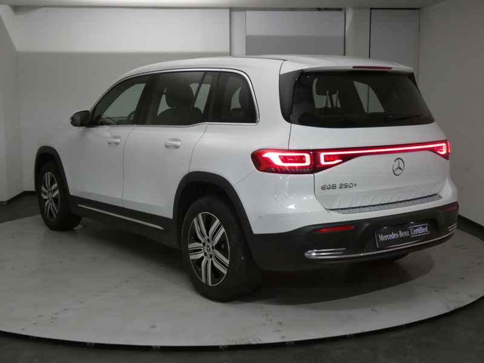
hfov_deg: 41.2
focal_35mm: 46
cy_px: 182
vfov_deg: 31.5
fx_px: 643
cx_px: 242
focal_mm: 8.2
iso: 640
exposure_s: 1/80
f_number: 3.8
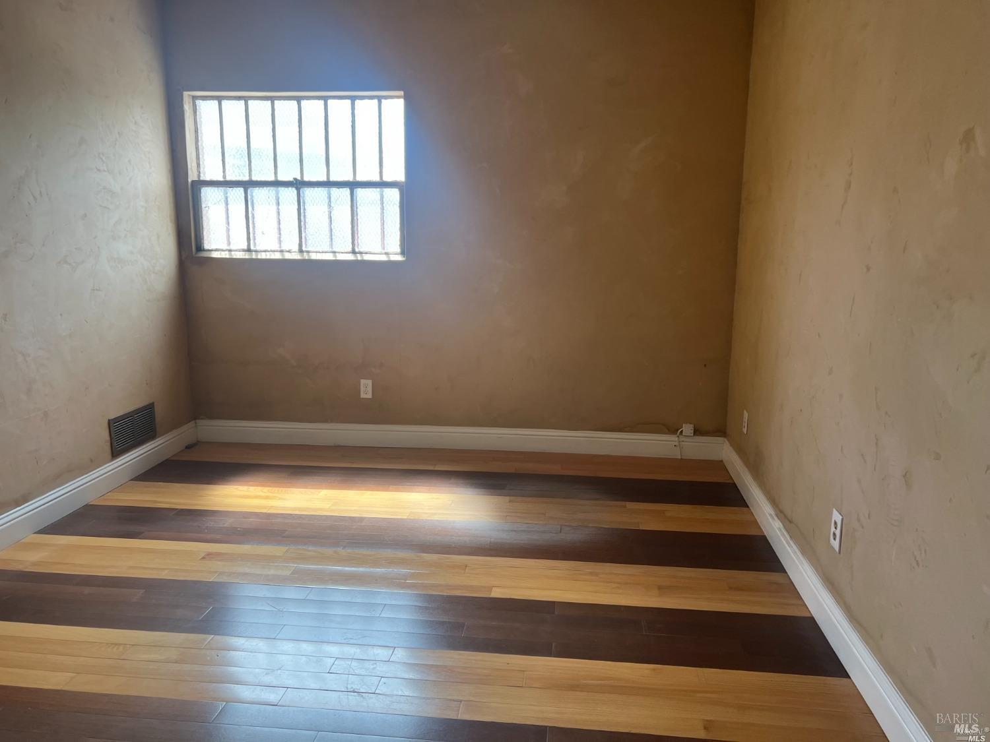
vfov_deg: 53.1
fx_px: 744
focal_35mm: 26
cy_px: 371
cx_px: 495
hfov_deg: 67.3
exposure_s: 1/120
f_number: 1.5
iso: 40
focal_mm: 5.7
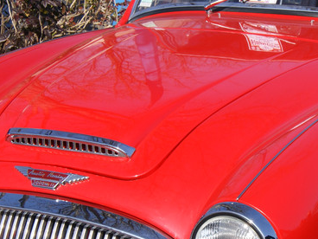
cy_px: 169
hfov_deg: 17.3
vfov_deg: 13.1
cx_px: 226
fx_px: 1038
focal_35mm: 113
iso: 100
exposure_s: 1/200
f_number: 10
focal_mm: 24
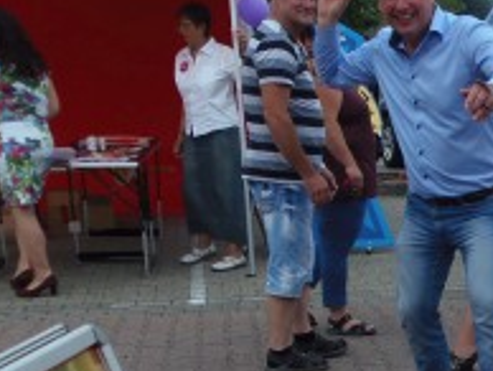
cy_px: 427
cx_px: 536
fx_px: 1127
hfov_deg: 23.3
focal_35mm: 79
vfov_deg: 17.9
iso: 64
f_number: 2.9
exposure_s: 1/500
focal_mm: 4.3
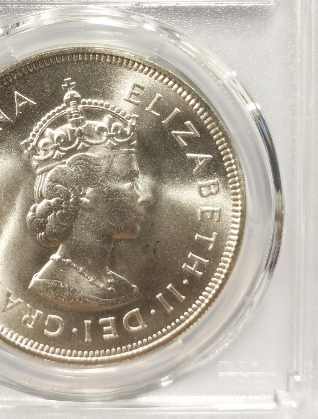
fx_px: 1081
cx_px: 83
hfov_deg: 16.7
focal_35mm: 89
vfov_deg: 21.7
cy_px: 111
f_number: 16
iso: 125
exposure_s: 1/100
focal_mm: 5.56
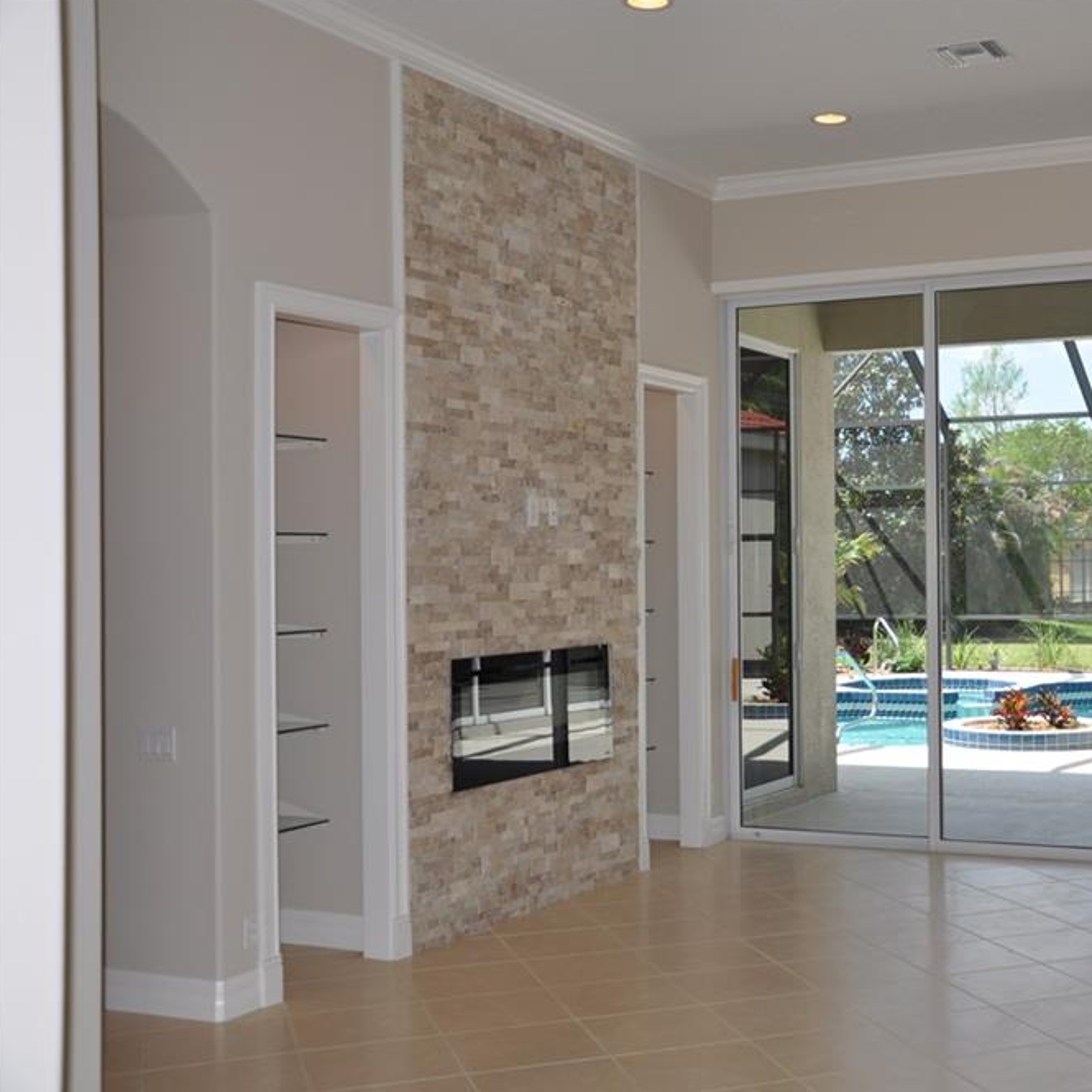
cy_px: 548
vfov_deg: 36.1
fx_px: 1677
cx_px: 833
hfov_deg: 35.2
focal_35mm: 47
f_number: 4.5
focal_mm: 24
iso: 200
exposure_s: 1/200
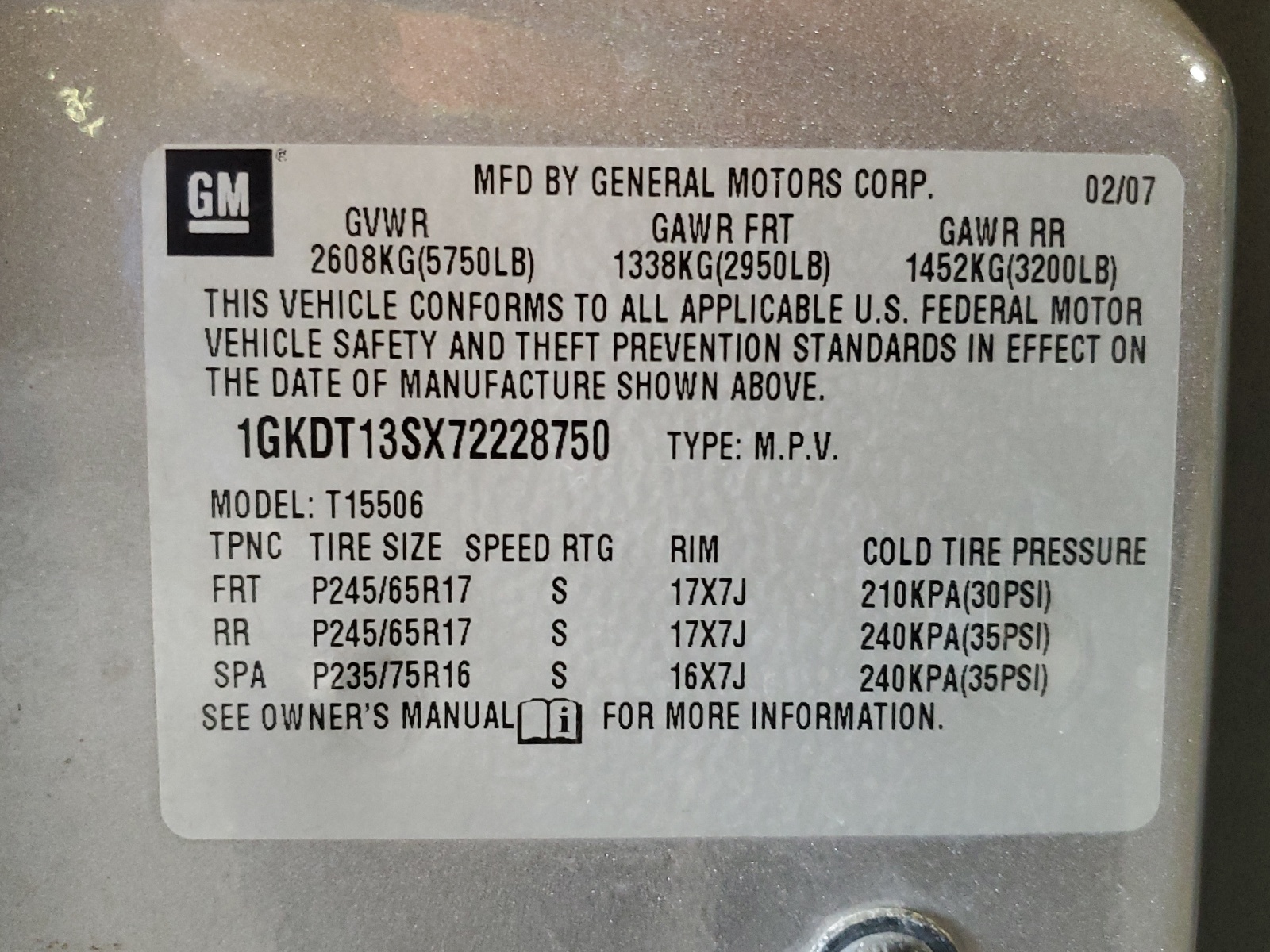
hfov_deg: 67.3
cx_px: 635
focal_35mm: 26
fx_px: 954
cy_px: 476
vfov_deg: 53.1
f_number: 1.5
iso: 286
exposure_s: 1/60.2
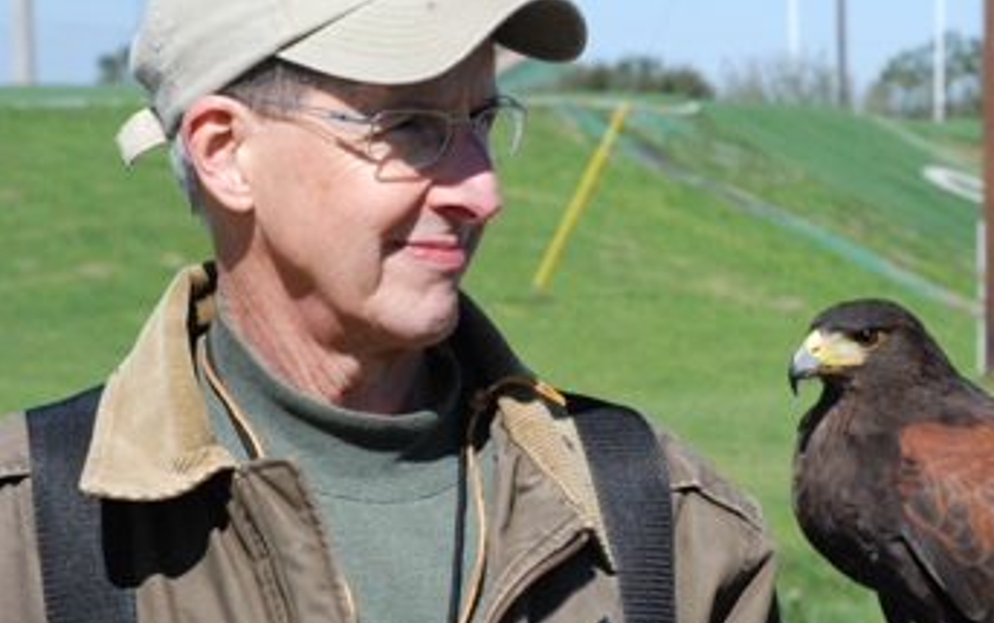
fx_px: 5801
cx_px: 901
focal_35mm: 214
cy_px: 522
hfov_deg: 9.7
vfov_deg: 6.1
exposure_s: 1/2000
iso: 1600
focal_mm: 75
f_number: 11
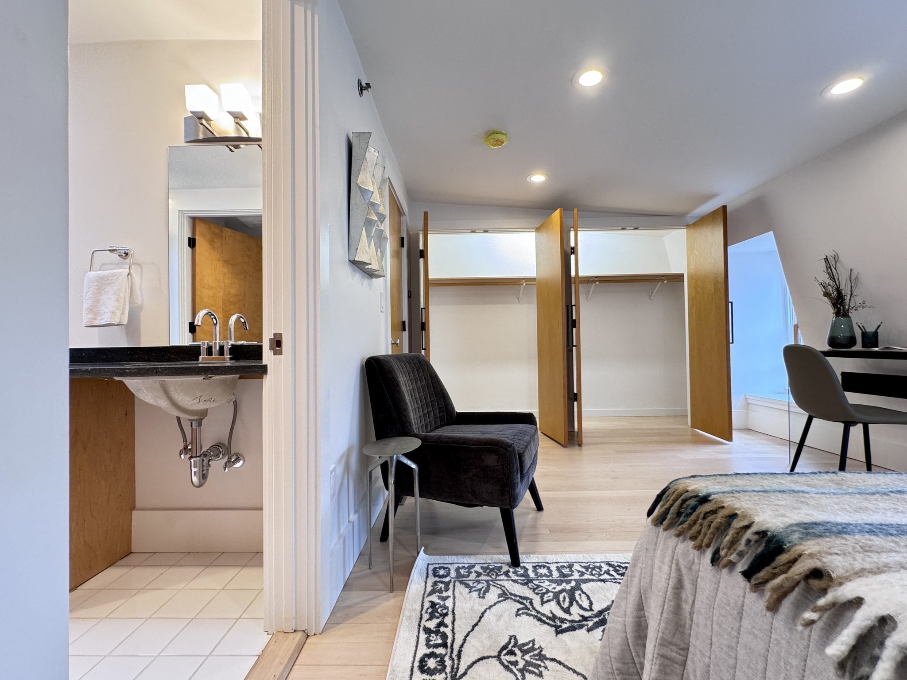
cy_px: 340
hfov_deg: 102.1
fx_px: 367
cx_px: 454
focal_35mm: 14
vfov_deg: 85.7
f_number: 2.2
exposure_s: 1/60
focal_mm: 2.22
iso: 200
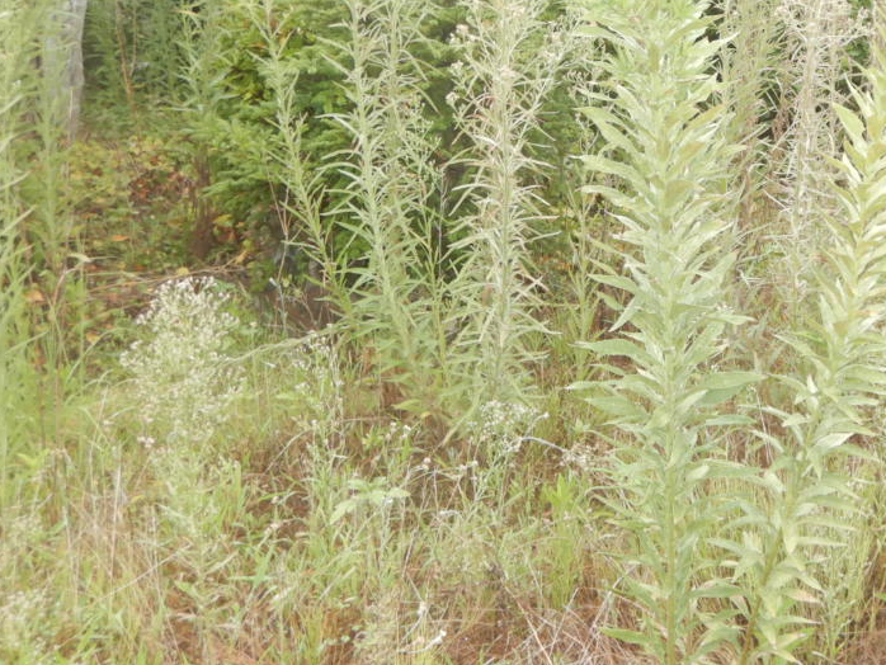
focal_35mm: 55
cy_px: 212
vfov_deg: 26.4
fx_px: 1408
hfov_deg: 32.8
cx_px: 828
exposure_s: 1/160
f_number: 2.8
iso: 180
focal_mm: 4.3
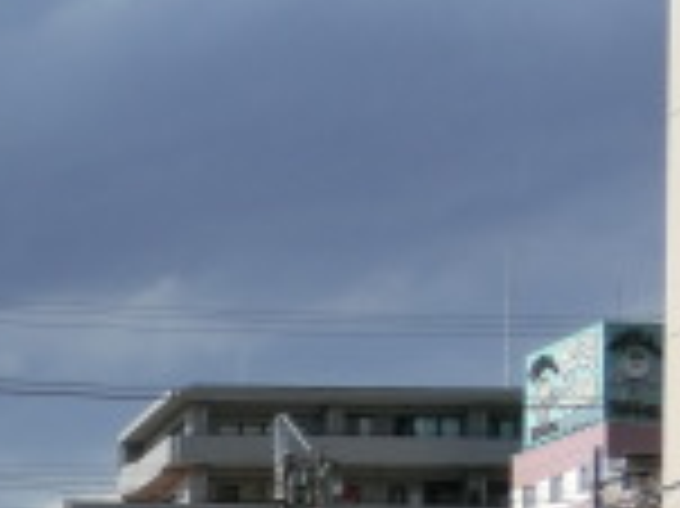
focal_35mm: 123
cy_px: 944
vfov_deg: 11.1
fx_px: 2414
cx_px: -576
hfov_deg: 14.1
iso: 80
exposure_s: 1/250
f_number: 7.4
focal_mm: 5.2
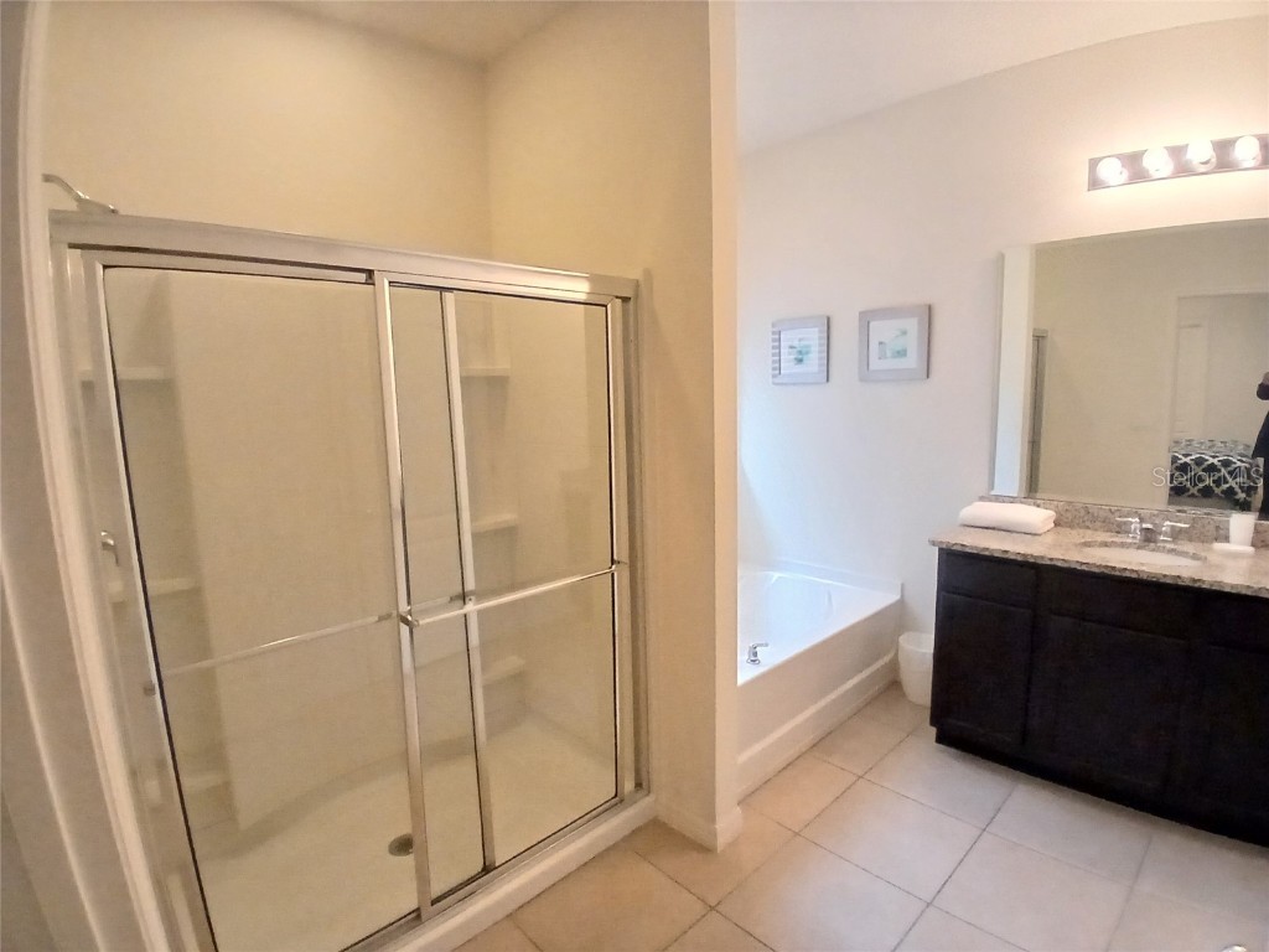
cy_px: 476
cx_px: 634
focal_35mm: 17
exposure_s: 1/24
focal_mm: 1.4
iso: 500
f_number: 2.2
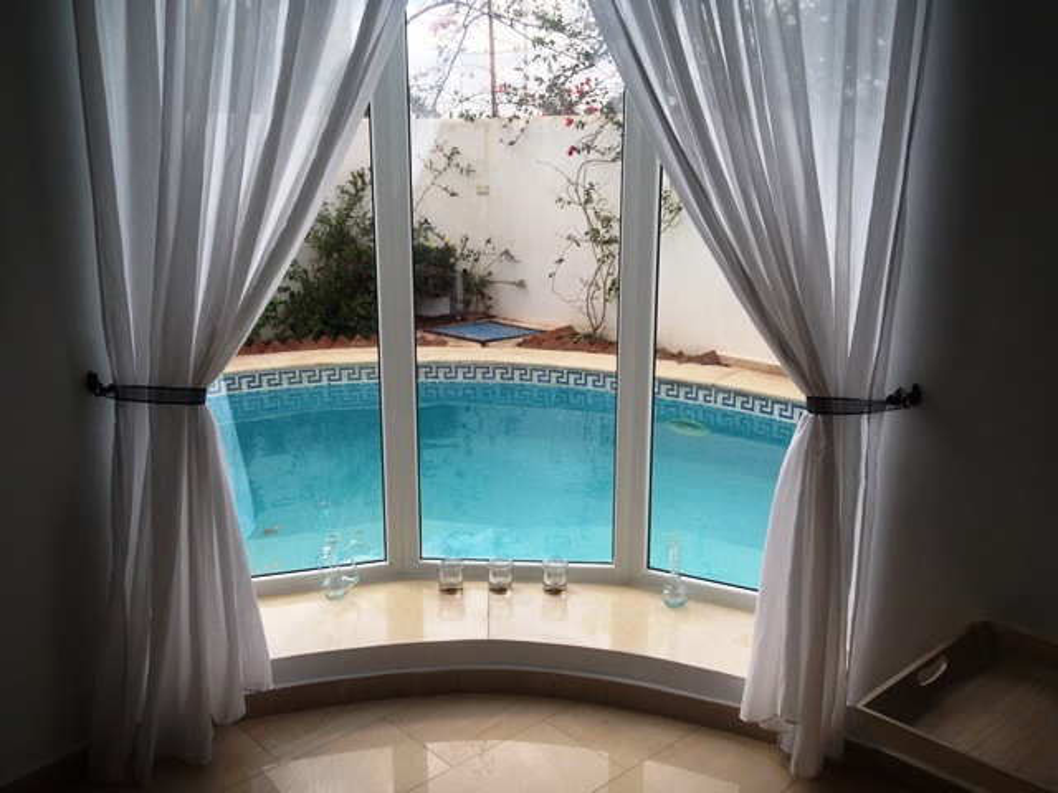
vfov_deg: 40.7
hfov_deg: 52.6
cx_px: 529
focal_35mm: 35
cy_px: 396
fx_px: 1070
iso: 50
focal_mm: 4.28
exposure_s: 1/431
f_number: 2.4
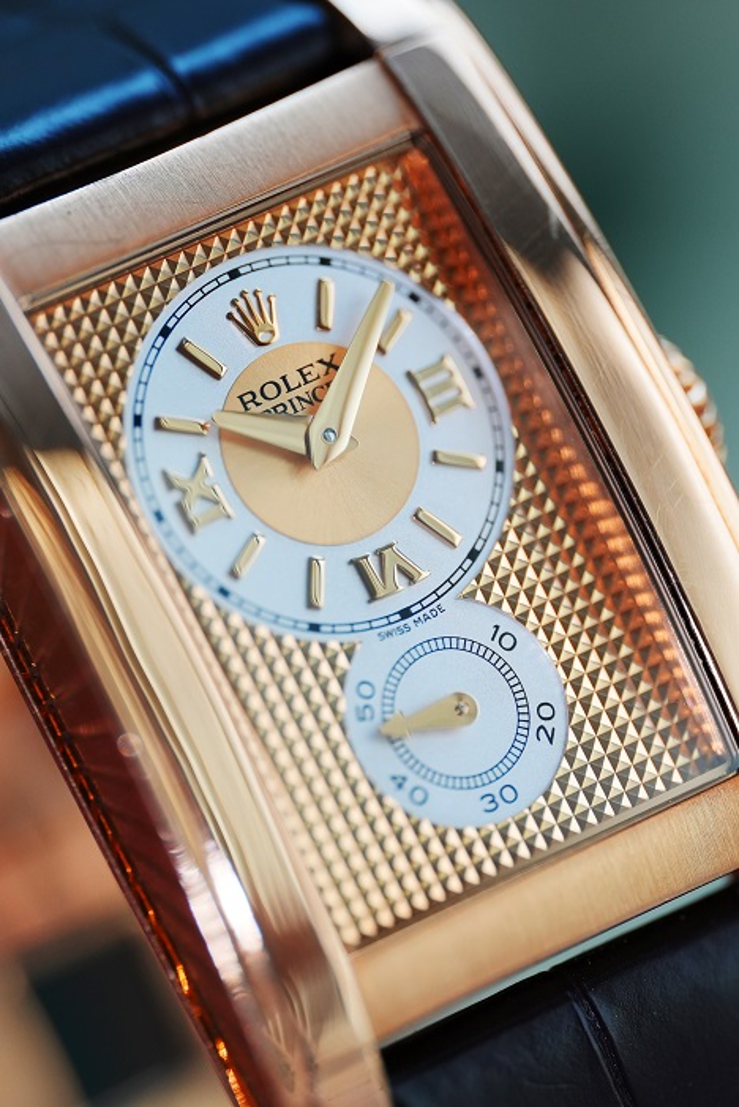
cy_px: 554
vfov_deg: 19.4
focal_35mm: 105
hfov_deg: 13.1
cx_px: 370
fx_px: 3230
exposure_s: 1/250
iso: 500
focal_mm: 105
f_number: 2.8
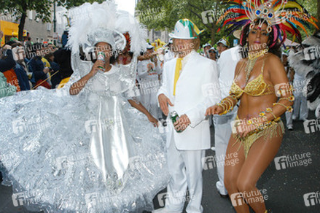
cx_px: 157
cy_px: 106
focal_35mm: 37
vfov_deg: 35.9
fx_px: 329
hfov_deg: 51.9
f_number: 7.1
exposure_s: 1/80
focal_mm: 24
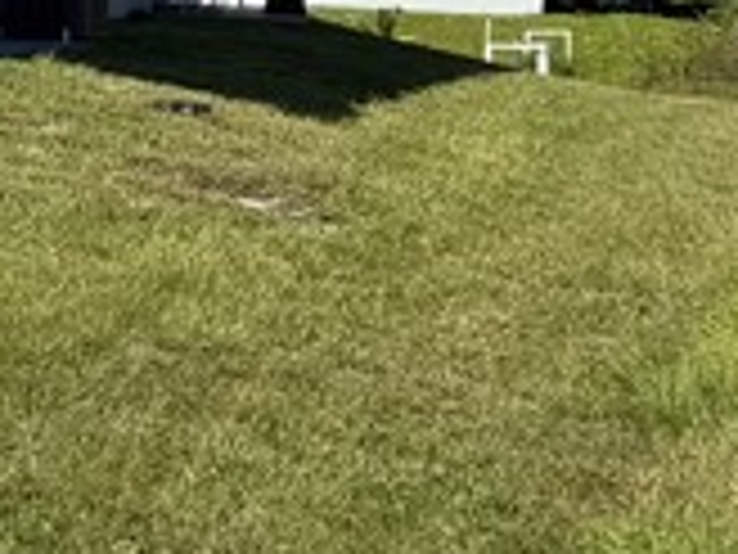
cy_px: -23
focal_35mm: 150
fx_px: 3198
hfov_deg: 10.3
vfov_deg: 9.8
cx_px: -1314
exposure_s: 1/5319
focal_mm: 6.76
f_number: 1.78
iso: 80
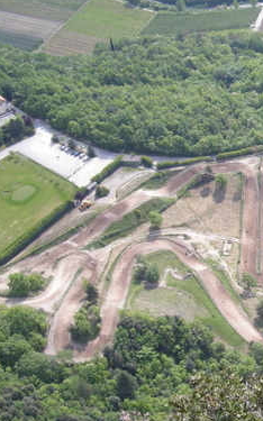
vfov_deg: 30.6
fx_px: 769
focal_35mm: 67
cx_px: 320
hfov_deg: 18.3
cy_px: 254
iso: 64
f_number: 2.8
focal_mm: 7.9
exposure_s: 1/454
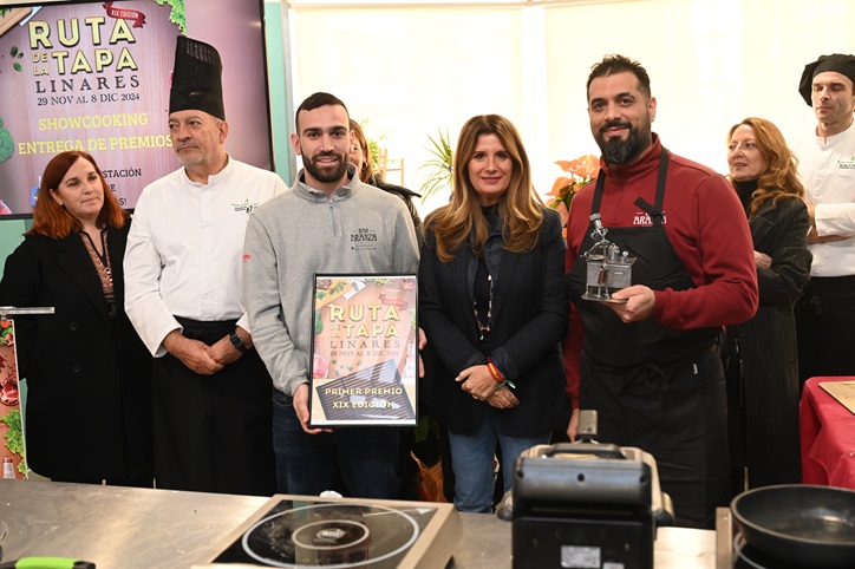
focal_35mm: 42
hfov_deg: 46.4
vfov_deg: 31.9
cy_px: 284
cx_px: 428
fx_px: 997
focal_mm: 42
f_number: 4.5
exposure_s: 1/100
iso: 1250
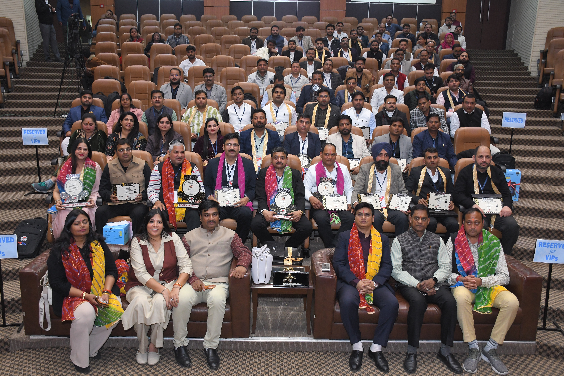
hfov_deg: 57.2
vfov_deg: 40.0
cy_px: 188
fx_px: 517
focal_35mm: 33
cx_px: 282
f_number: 4.5
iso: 1250
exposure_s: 1/100
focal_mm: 22
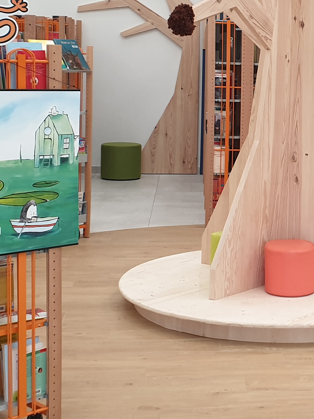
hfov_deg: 18.7
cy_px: 132
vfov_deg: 25.5
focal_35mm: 76
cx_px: 336
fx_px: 919
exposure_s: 1/50
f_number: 2.4
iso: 160
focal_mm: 4.3
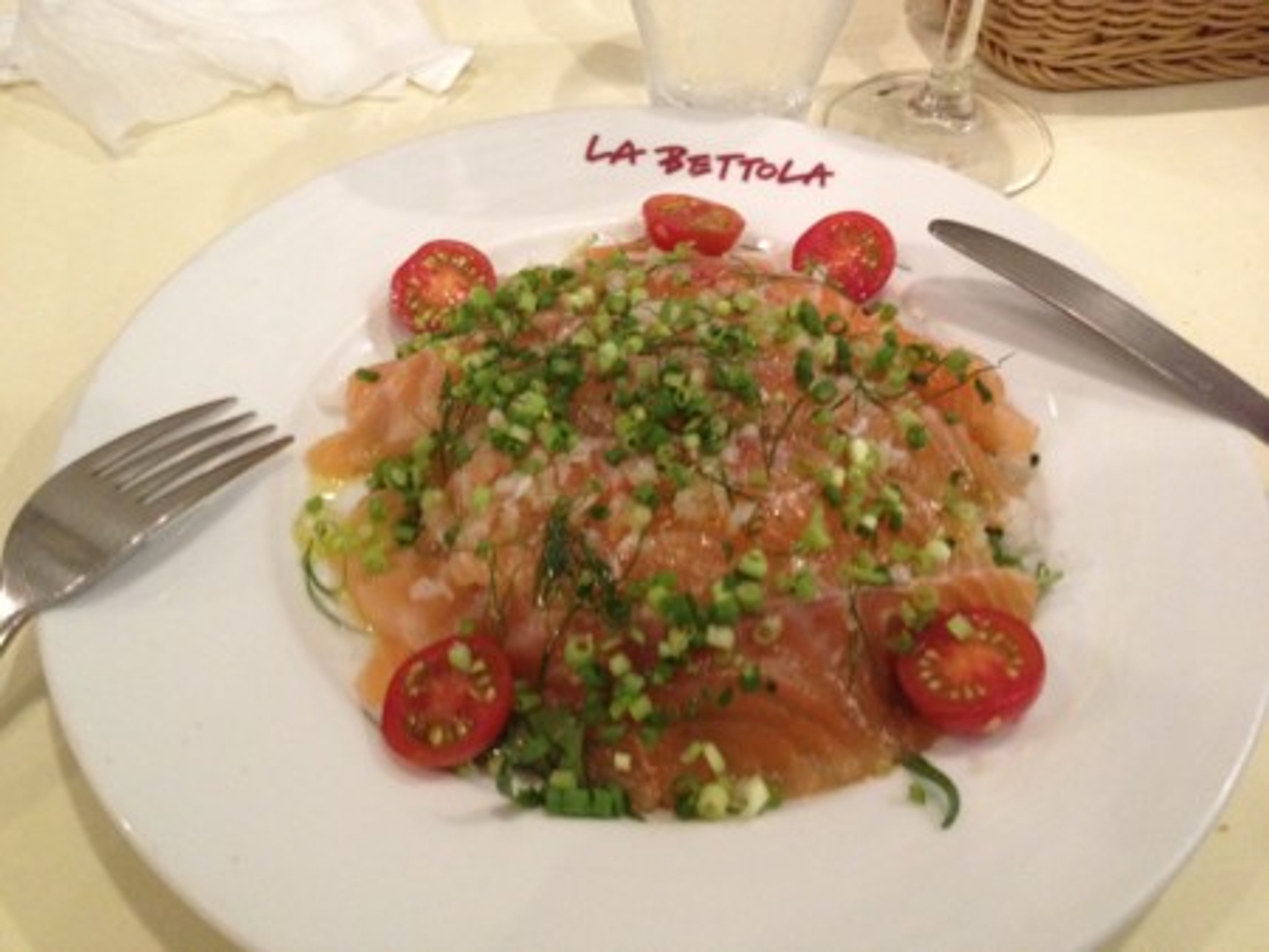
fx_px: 1284
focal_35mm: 35
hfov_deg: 52.6
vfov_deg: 40.7
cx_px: 634
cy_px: 476
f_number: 2.4
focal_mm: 4.28
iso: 400
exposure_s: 1/17
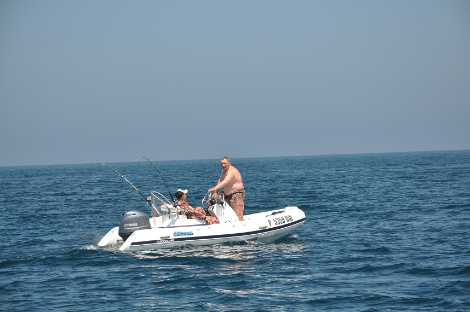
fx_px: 1800
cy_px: 156
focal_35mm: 138
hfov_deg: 14.9
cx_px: 235
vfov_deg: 9.9
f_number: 9
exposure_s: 1/320
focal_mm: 92
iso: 400
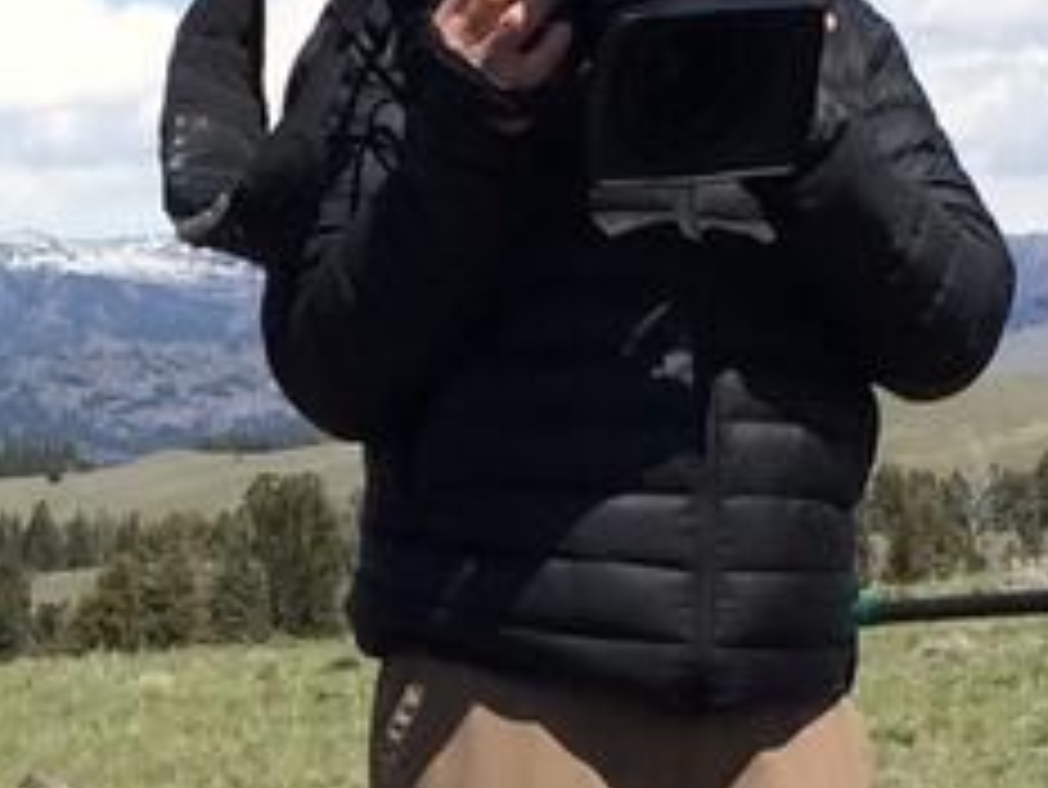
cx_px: 265
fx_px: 5028
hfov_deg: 11.9
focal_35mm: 166
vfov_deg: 8.9
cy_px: 486
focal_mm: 4.15
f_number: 2.2
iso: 32
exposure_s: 1/2564
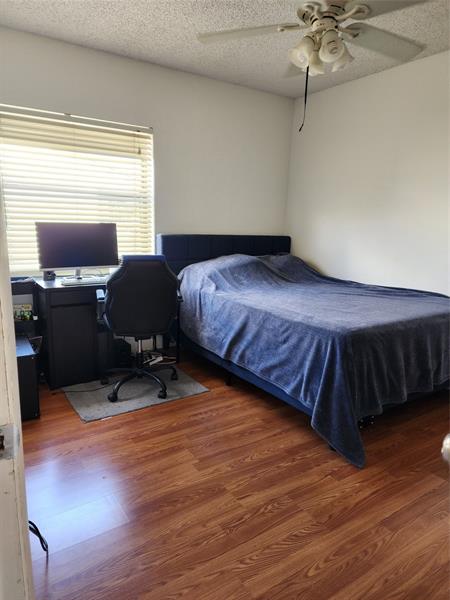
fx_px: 399
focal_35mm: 23
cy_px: 300
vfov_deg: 73.9
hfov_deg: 58.9
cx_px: 225
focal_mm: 6.4
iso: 250
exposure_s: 1/120
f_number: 1.8
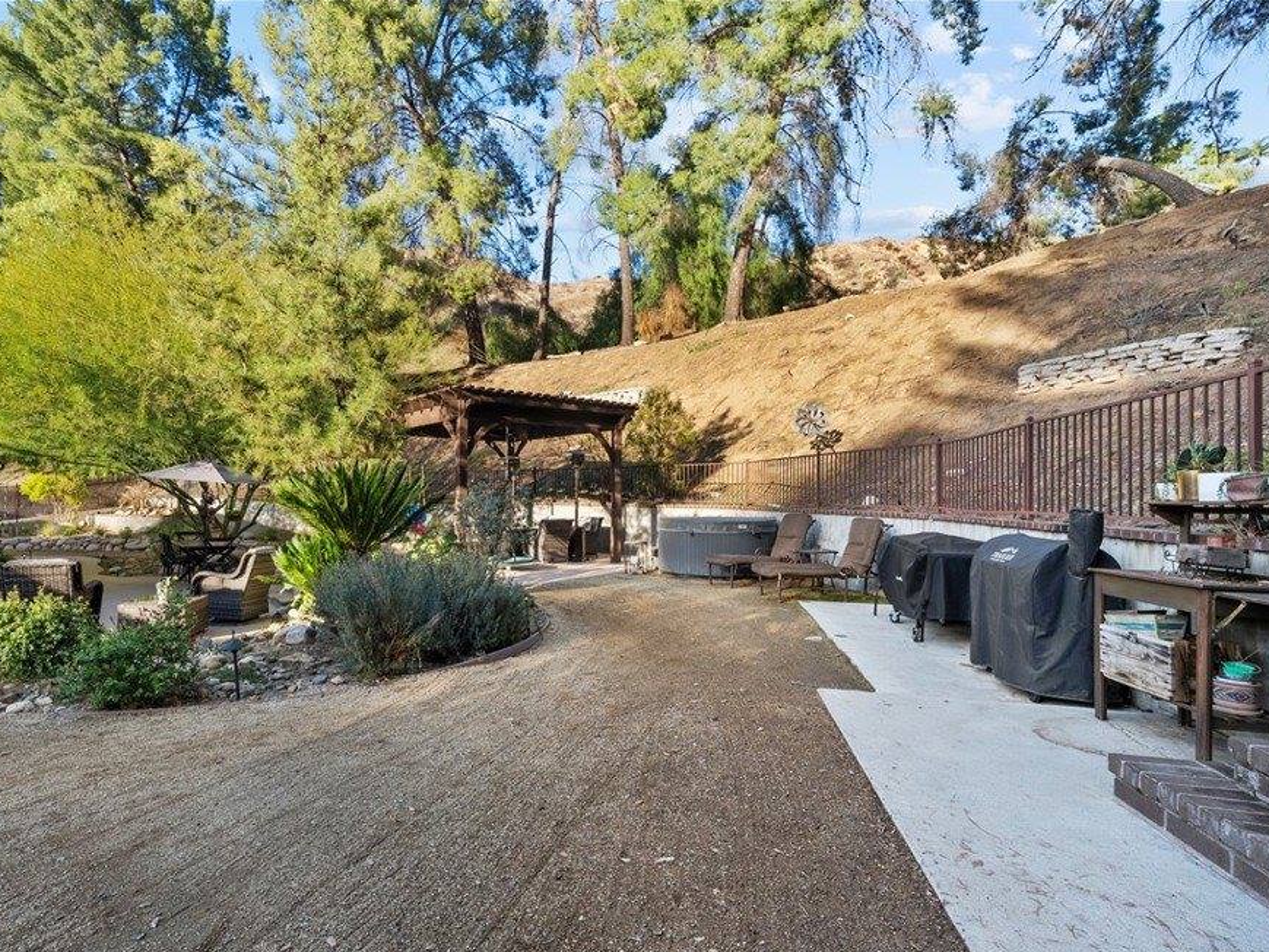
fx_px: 623
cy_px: 497
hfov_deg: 90.5
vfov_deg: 74.7
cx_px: 552
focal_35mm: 17
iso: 250
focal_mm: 15
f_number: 9
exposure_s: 1/25
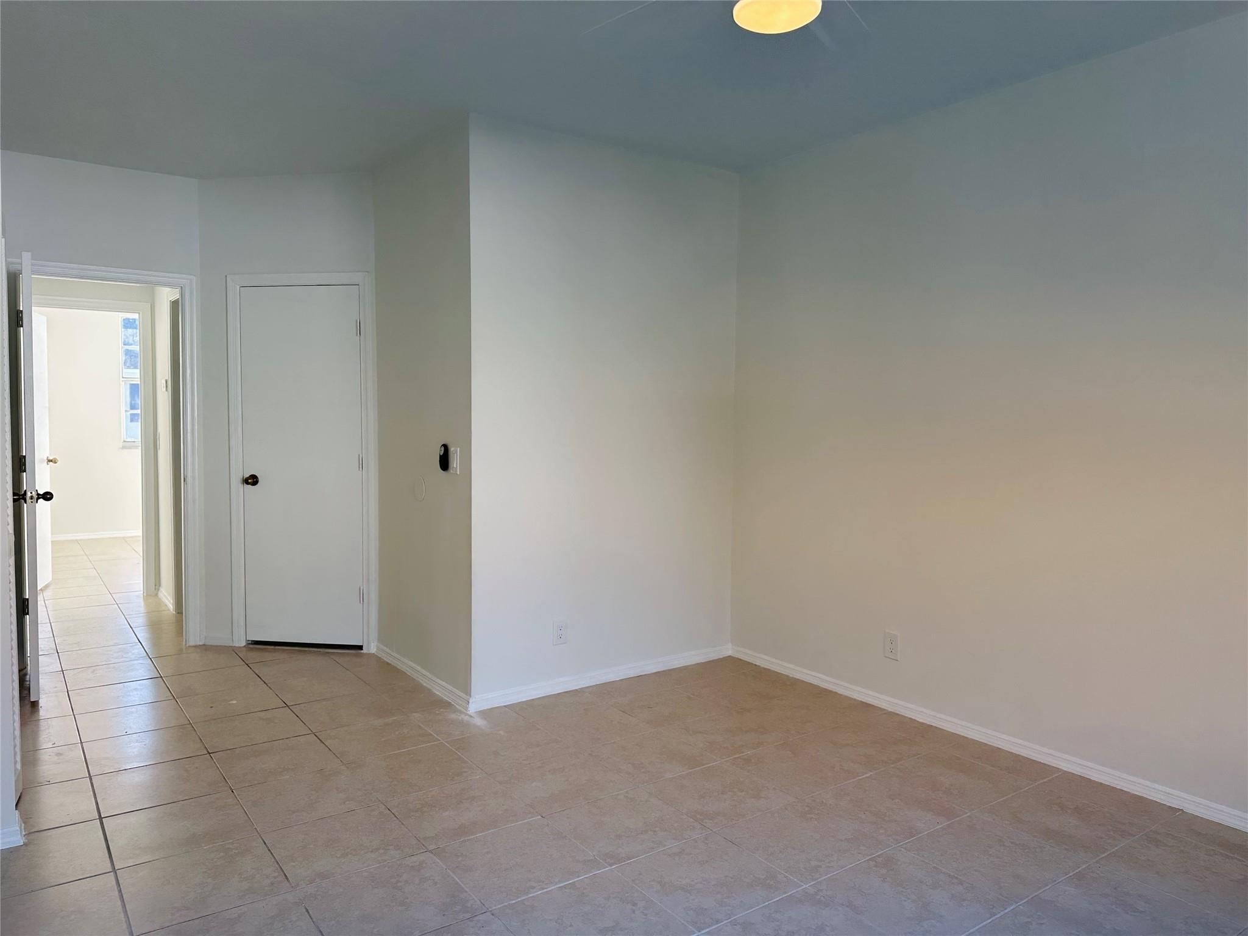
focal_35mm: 24
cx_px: 624
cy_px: 468
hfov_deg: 71.6
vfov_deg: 56.8
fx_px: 865
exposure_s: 1/138
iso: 64
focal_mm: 6.86
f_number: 1.78
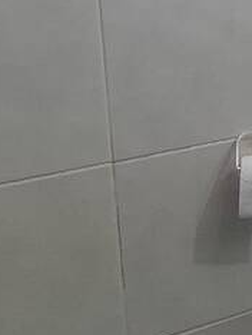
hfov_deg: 15.8
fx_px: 581
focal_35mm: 60
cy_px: -54
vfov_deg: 28.5
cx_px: 570
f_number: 2.2
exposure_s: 1/40
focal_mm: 1.74
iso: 50
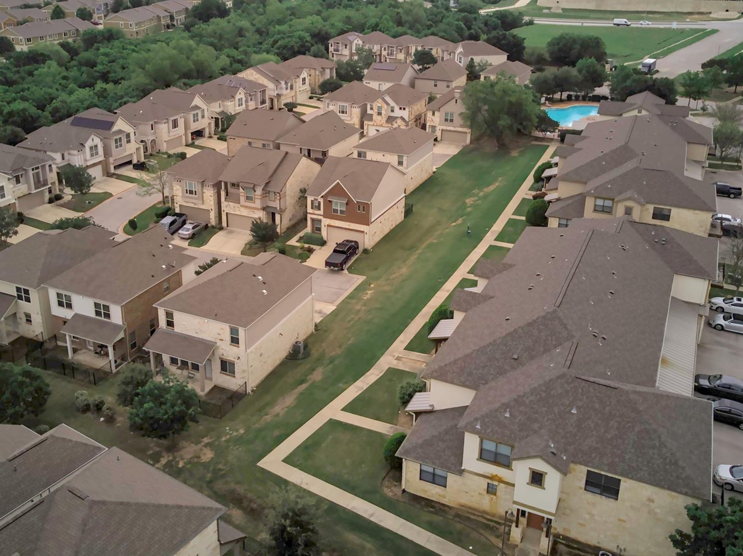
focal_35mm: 33
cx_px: 334
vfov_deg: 42.6
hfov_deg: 55.3
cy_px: 212
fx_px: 708
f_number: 2.8
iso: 100
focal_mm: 4.5
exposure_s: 1/924
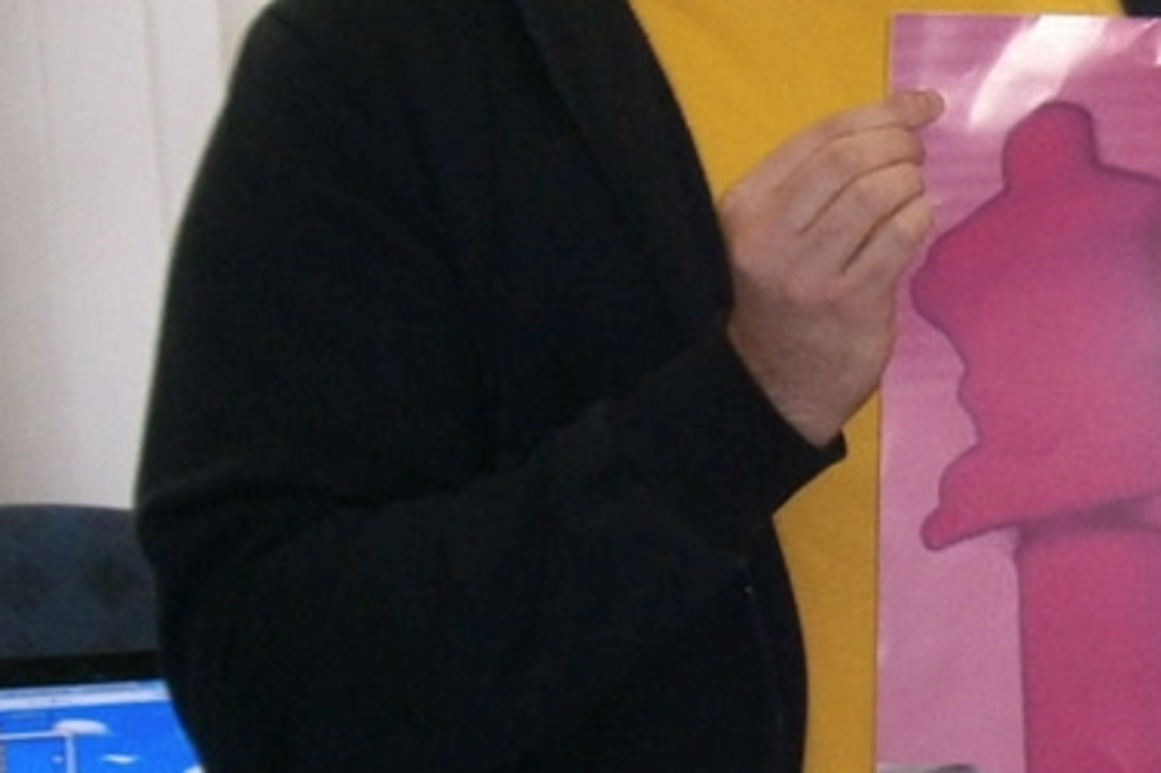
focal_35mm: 206
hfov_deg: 9.6
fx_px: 6640
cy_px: 293
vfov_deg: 6.7
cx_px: 1858
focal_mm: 8.3
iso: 125
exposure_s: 1/40
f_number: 3.4
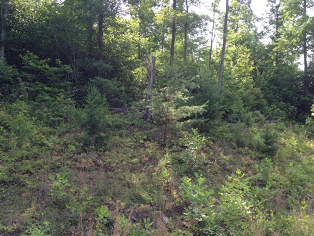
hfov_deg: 52.6
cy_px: 118
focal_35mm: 35
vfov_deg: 40.7
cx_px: 157
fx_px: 317
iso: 64
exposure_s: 1/255
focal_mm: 4.28
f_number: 2.4
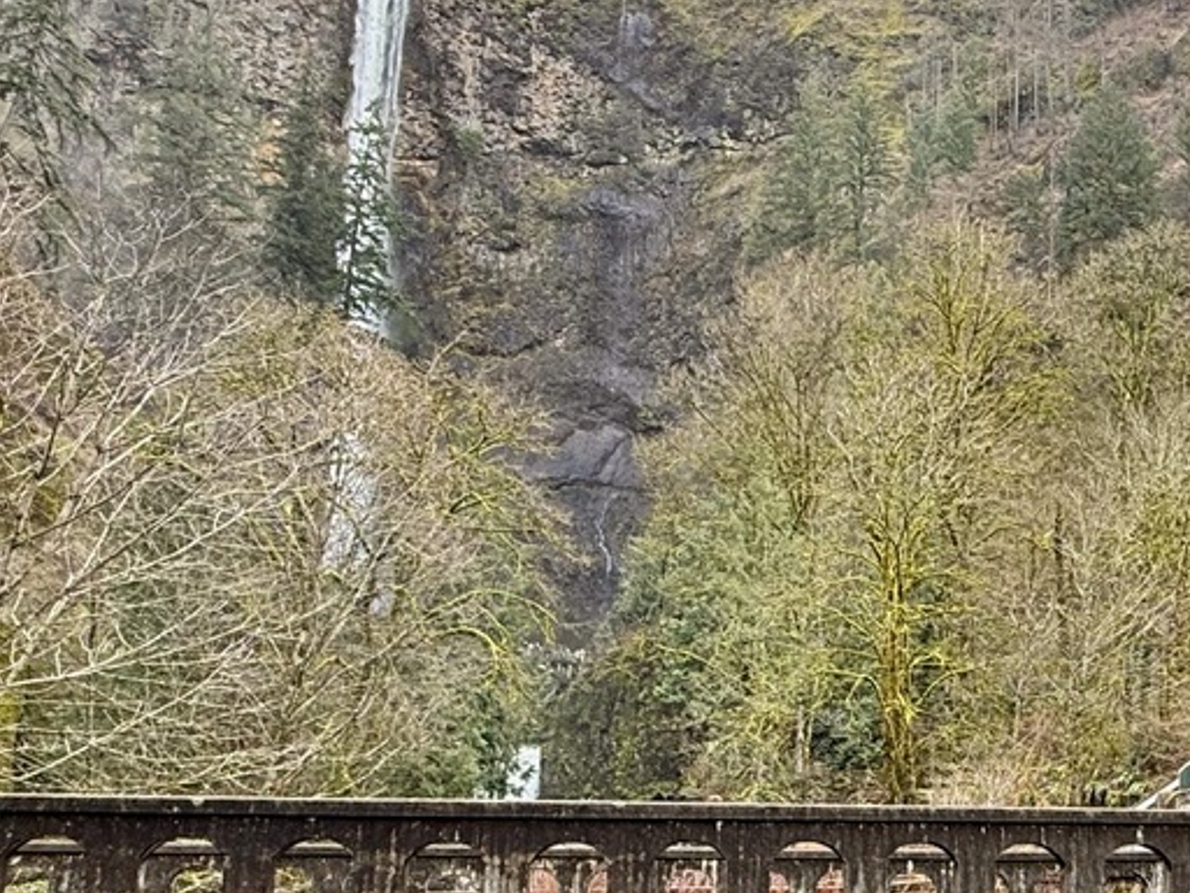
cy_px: 621
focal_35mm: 42
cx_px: 1004
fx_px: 1444
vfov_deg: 33.9
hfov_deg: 42.2
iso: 50
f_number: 2.2
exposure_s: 1/120
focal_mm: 2.22
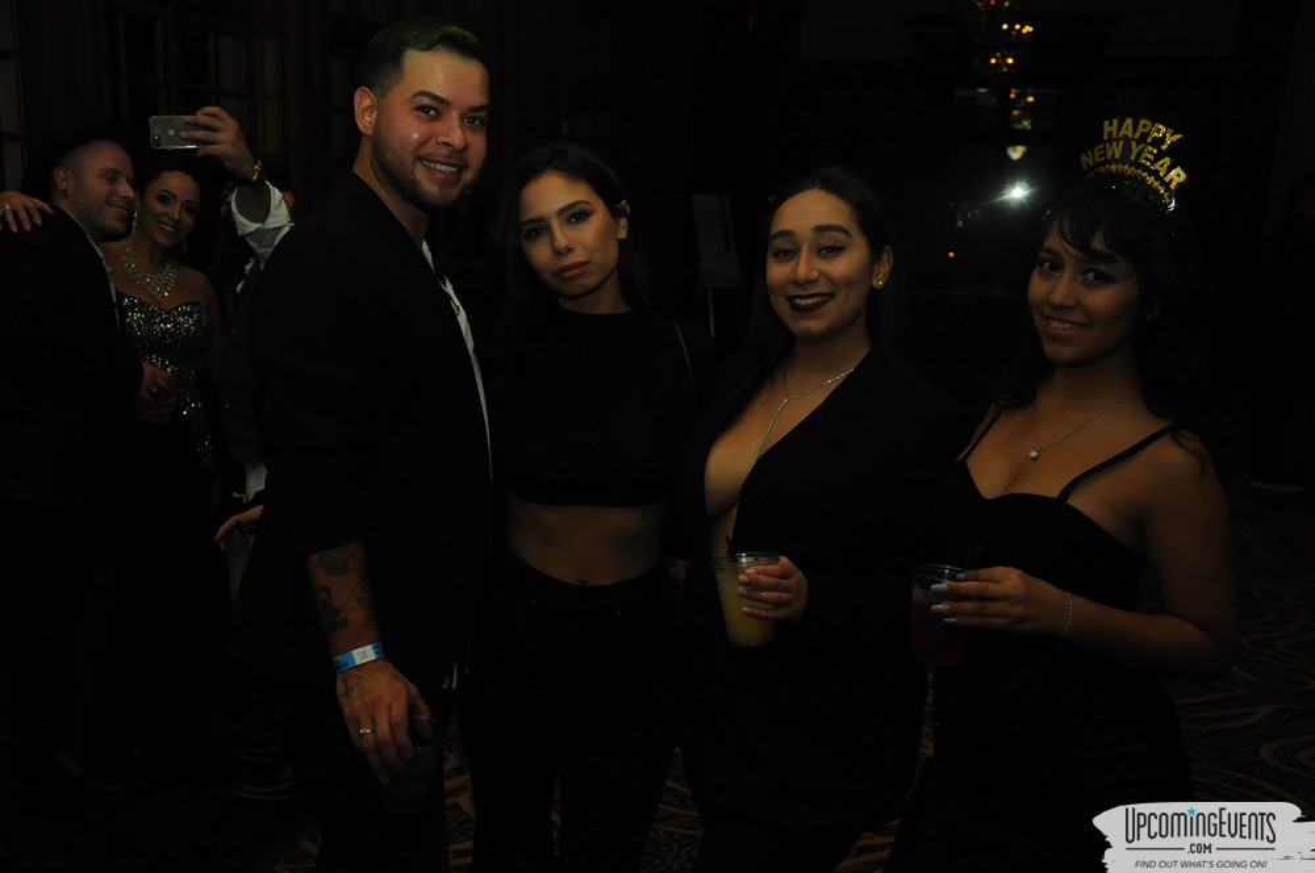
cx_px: 658
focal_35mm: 45
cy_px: 436
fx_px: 1642
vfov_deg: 29.8
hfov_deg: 43.7
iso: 800
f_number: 4.5
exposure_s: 1/60
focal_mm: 30
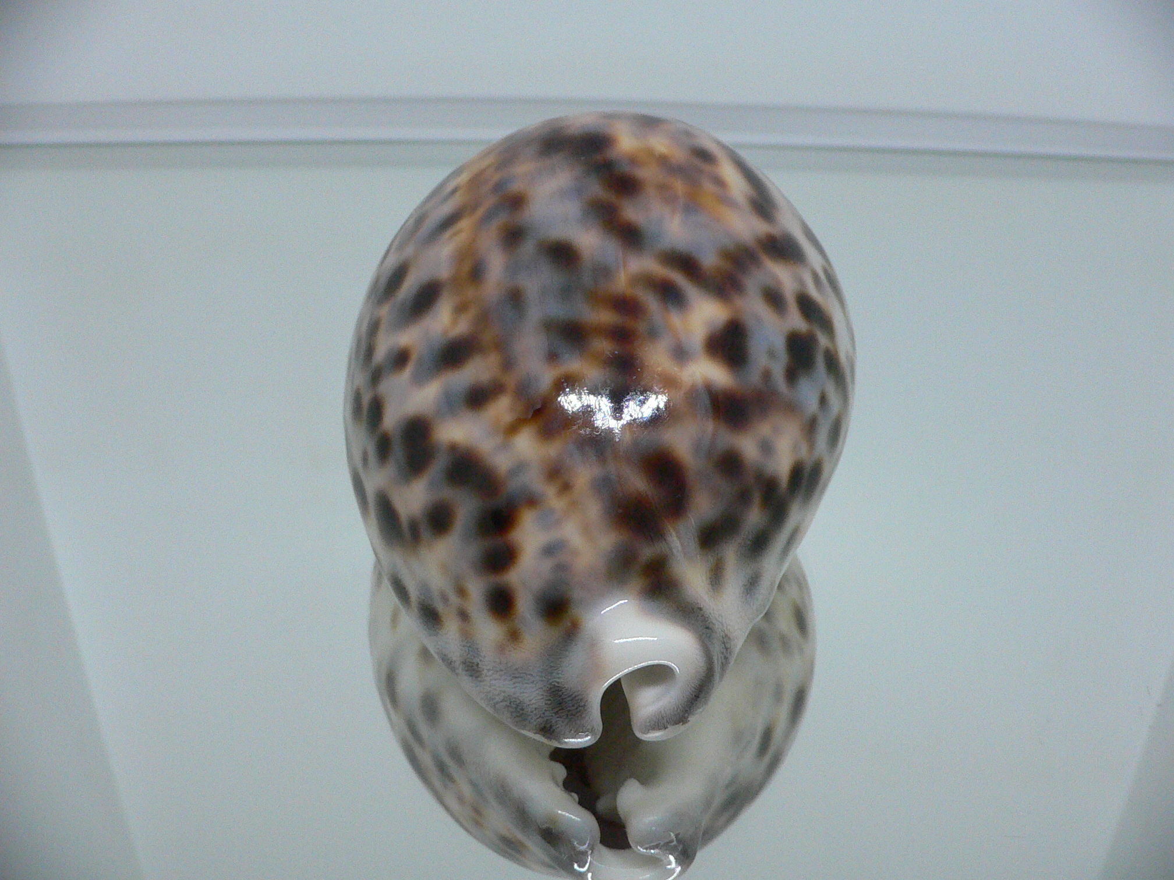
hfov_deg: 52.6
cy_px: 440
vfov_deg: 40.7
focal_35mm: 35
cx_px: 587
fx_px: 1187
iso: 200
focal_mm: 4.6
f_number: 2.8
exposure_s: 1/50
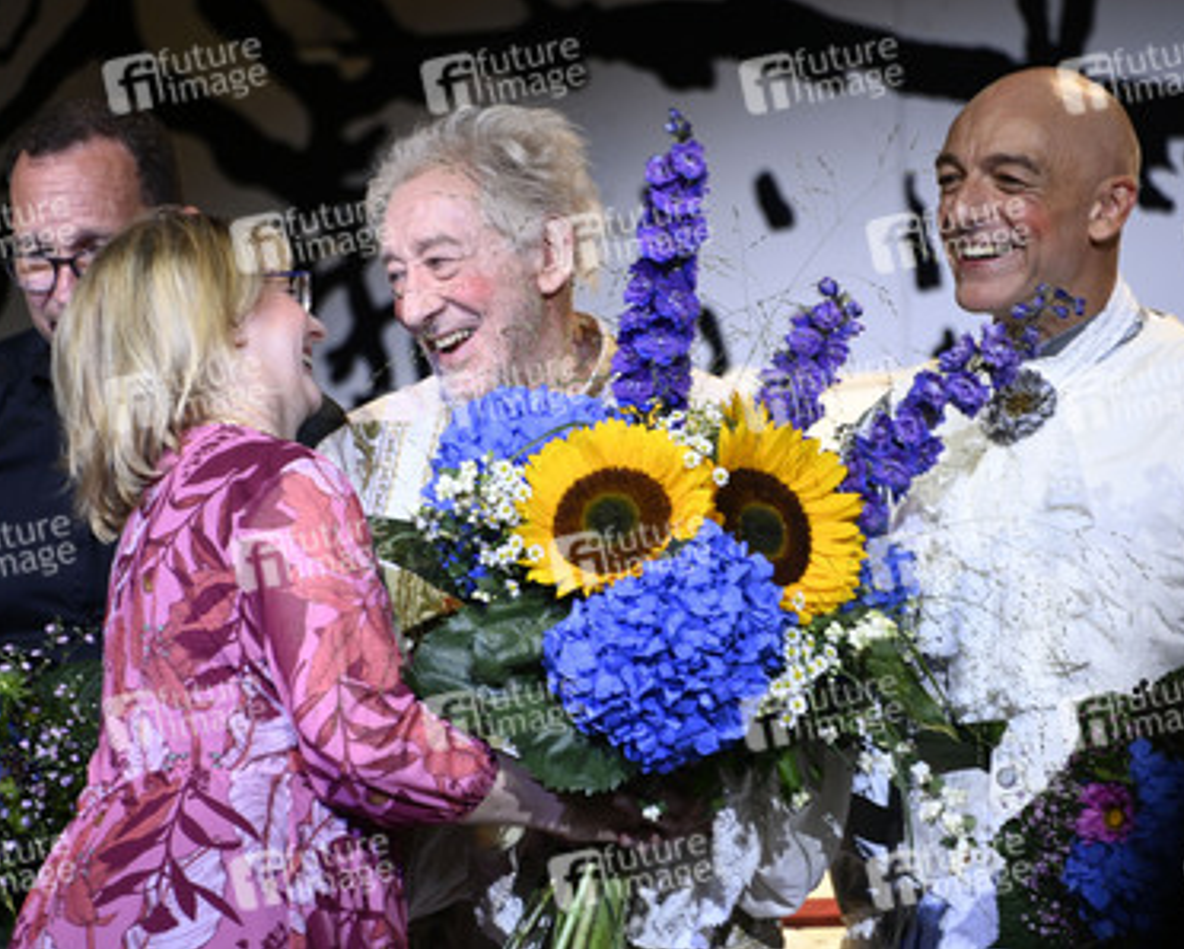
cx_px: 546
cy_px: 474
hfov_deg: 5.7
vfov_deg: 4.5
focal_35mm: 341
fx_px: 11956
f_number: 5.6
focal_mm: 300
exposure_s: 1/200
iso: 1250
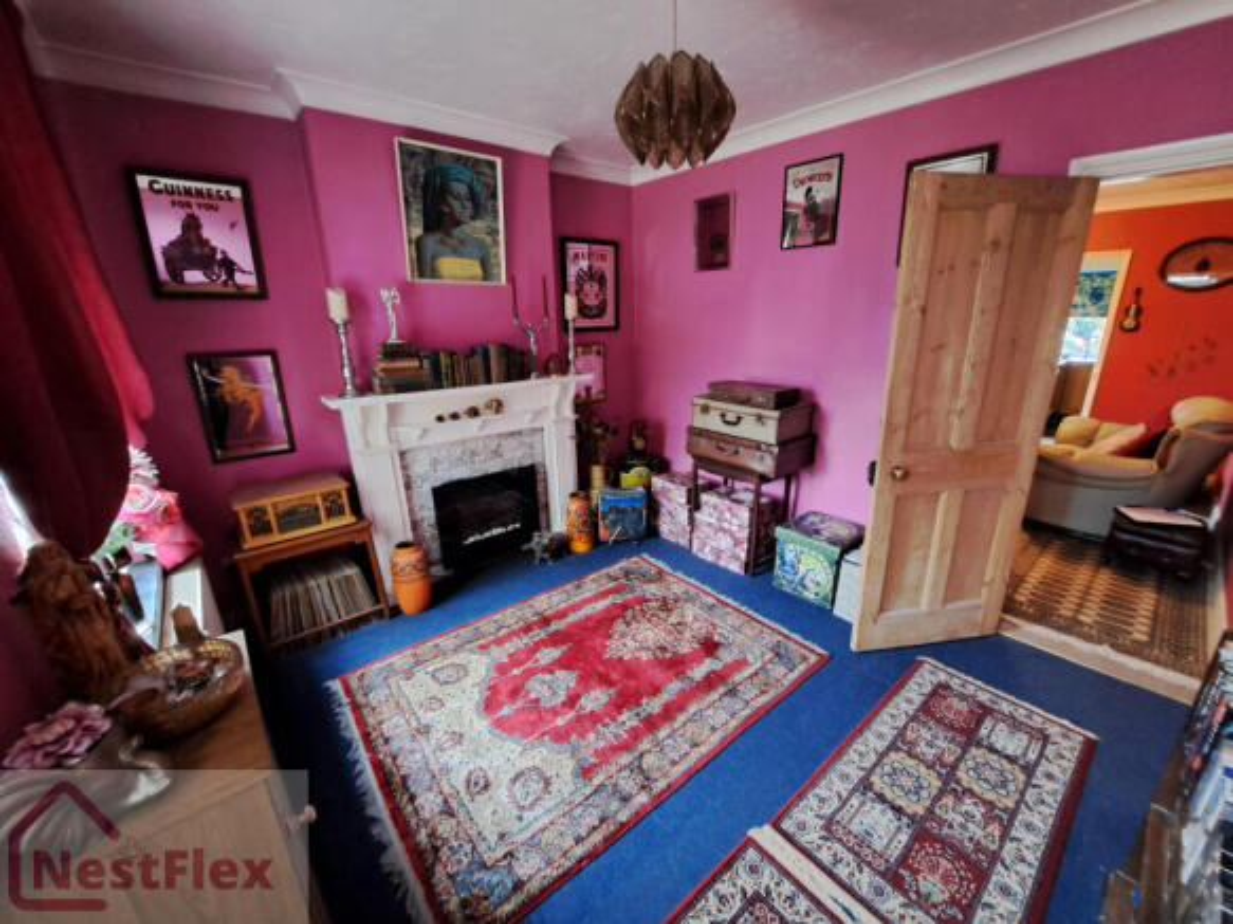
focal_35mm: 13
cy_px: 462
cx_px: 616
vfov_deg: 89.9
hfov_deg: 106.2
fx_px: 463
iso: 500
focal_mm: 1.74
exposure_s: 1/20
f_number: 2.2
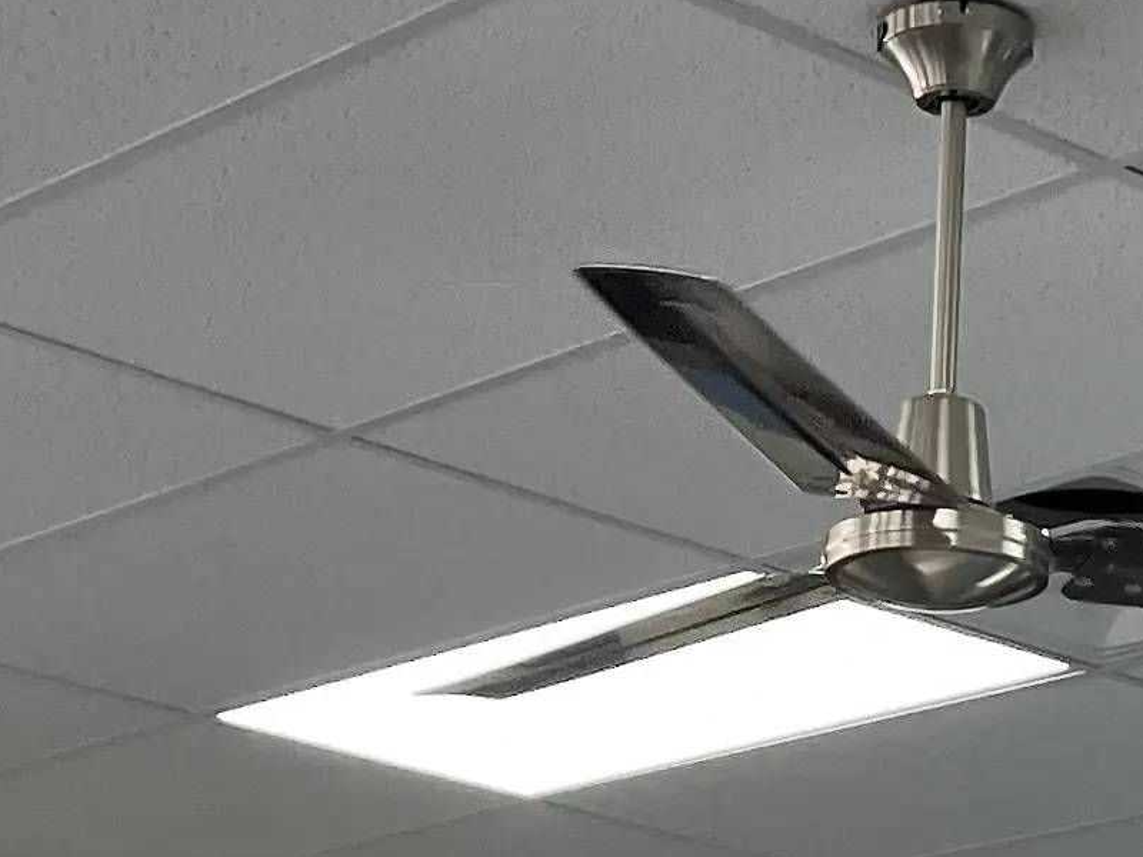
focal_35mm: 131
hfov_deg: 15.0
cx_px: 877
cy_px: 2084
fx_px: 4326
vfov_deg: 9.9
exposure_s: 1/120
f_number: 1.6
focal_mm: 5.1
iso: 80
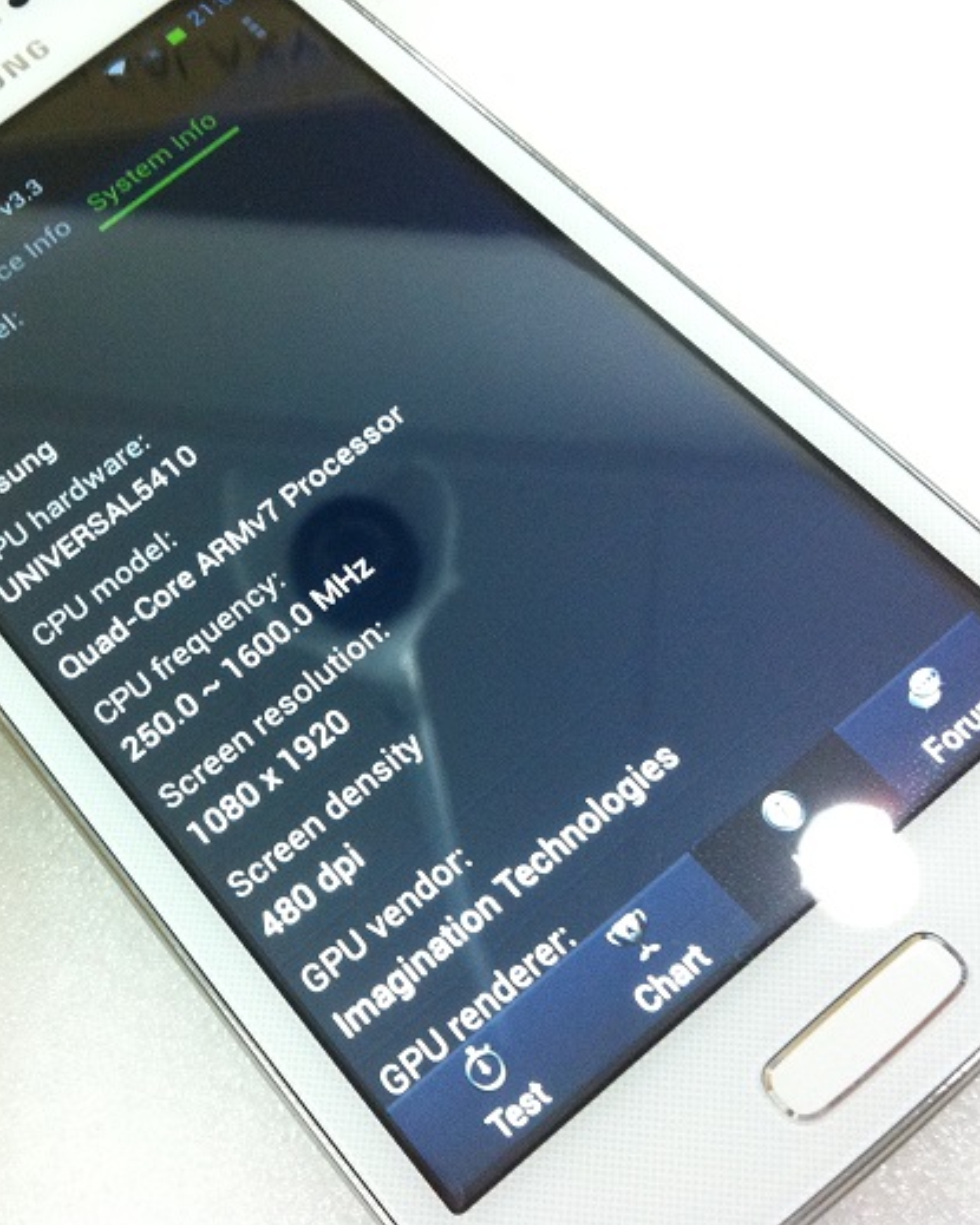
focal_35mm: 46
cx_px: 321
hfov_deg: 32.4
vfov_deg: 40.3
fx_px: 1668
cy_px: 614
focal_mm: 3.85
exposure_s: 1/17
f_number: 2.8
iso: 250
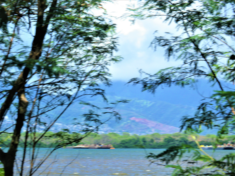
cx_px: 118
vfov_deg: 5.3
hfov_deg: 7.1
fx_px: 1901
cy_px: 88
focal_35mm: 280
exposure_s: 1/320
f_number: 5.9
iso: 80
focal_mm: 50
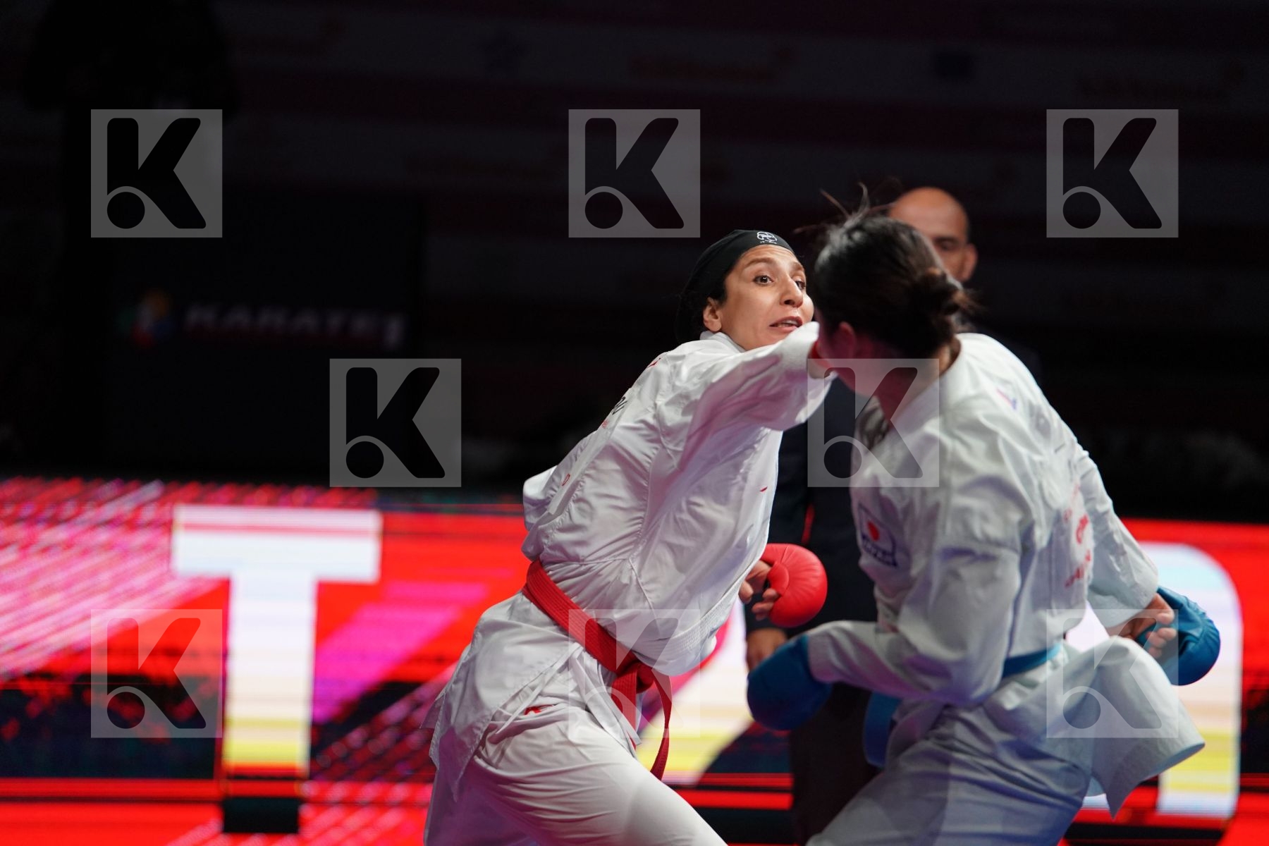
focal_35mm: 198
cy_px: 423
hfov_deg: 10.4
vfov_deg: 6.9
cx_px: 634
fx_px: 6979
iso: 2500
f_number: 2.8
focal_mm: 198
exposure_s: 1/1000
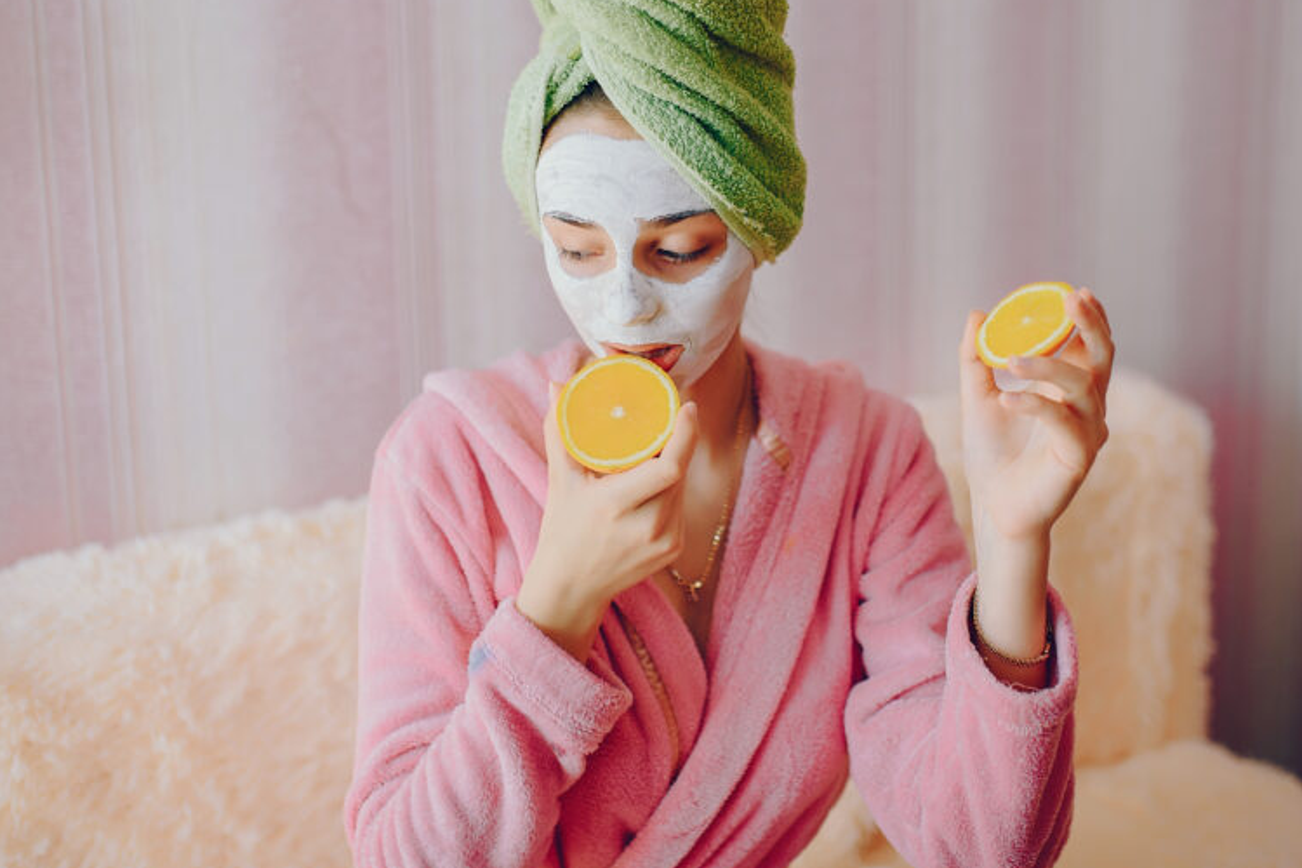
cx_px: 694
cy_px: 284
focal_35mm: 54
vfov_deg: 24.9
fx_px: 1952
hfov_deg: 36.9
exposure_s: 1/500
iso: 320
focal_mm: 35
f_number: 1.8
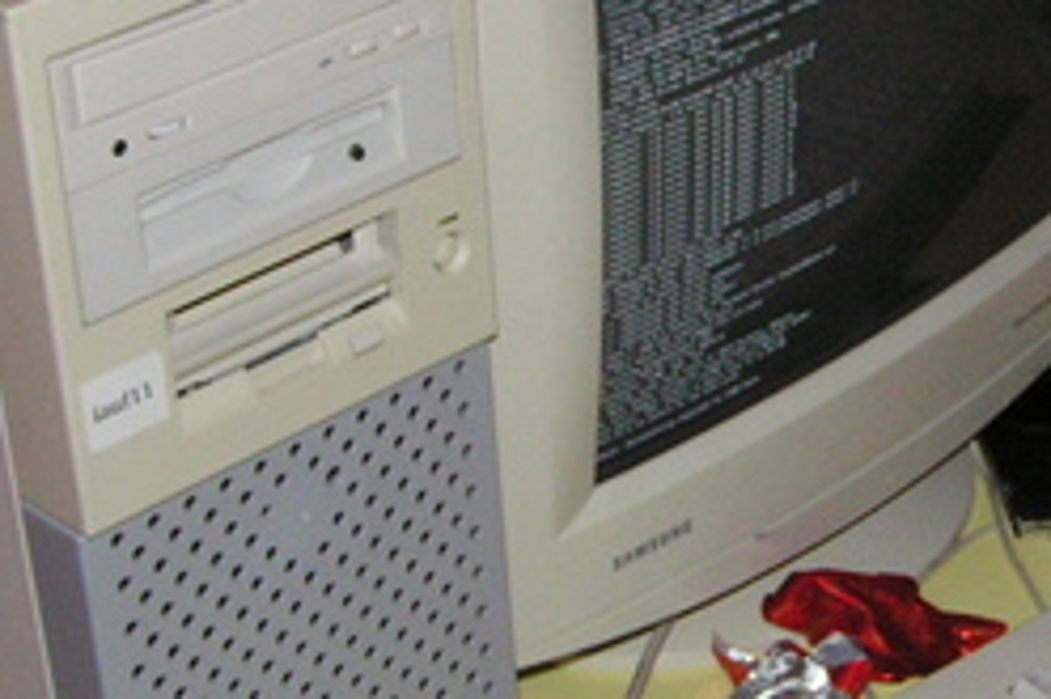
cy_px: 305
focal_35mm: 102
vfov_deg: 13.4
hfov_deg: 19.8
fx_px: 2976
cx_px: 856
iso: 200
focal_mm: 6.3
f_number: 2.8
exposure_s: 1/40
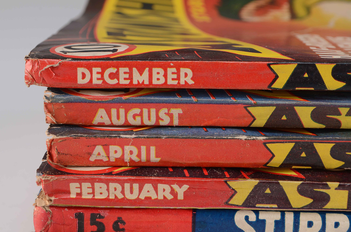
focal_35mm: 82
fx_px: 803
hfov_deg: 24.7
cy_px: 116
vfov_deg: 16.5
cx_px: 176
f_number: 9
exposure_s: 1/80
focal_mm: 55
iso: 100
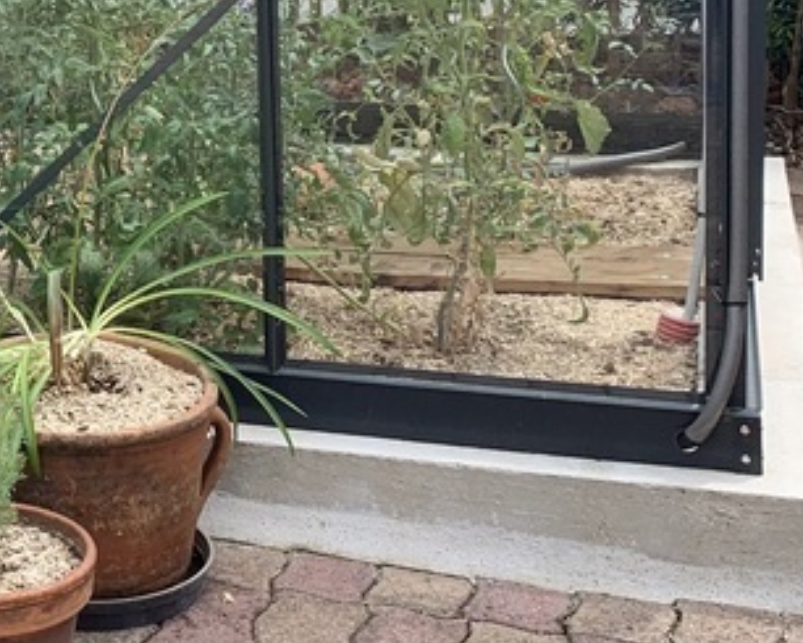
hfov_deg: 21.0
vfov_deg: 17.5
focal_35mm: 85
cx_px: -160
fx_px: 2021
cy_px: -52
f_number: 1.8
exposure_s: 1/777
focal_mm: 4.25
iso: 25
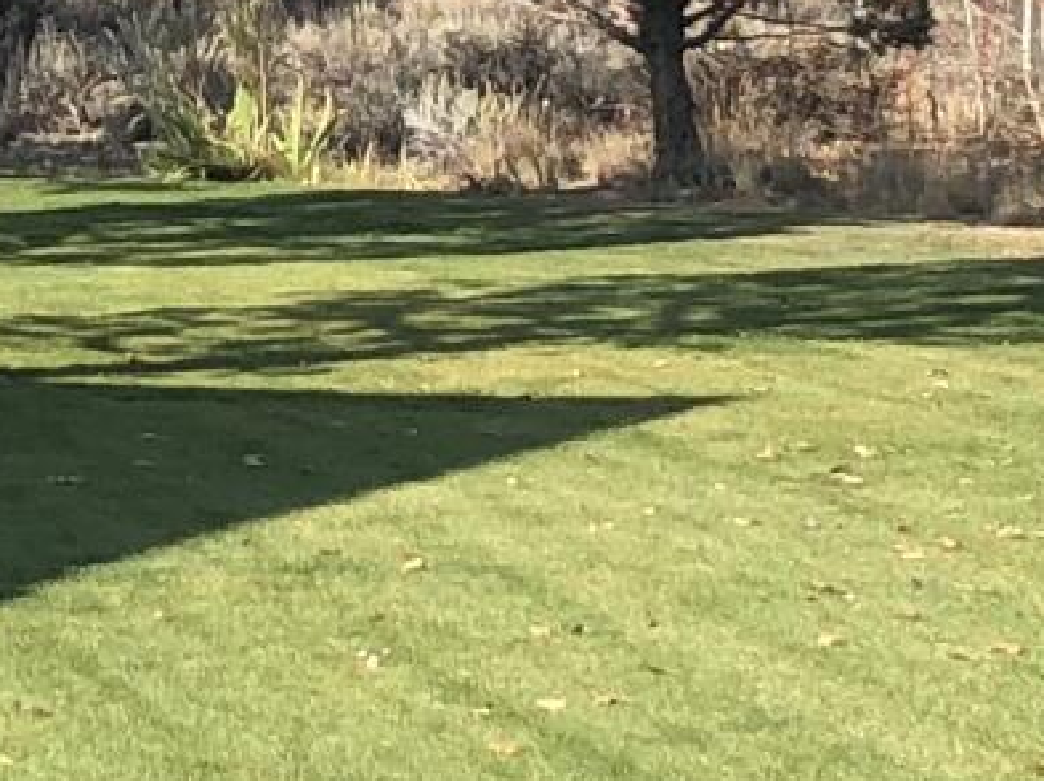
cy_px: -191
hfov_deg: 9.1
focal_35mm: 214
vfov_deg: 6.9
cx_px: -252
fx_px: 6448
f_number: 1.8
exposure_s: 1/857
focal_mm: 3.99
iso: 20
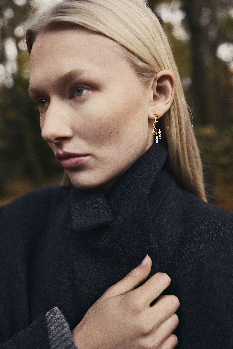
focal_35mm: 35
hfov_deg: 37.9
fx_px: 340
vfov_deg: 54.4
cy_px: 174
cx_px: 116
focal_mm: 35
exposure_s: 1/250
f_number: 2.8
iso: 800
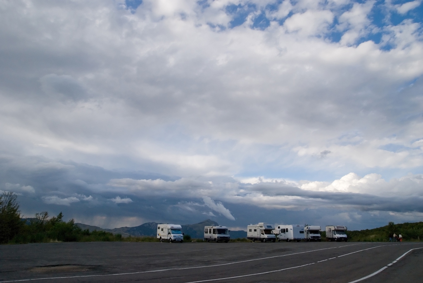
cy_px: 142
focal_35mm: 26
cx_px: 212
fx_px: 300
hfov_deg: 70.4
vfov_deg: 50.5
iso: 400
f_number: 16
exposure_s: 1/180
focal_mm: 17
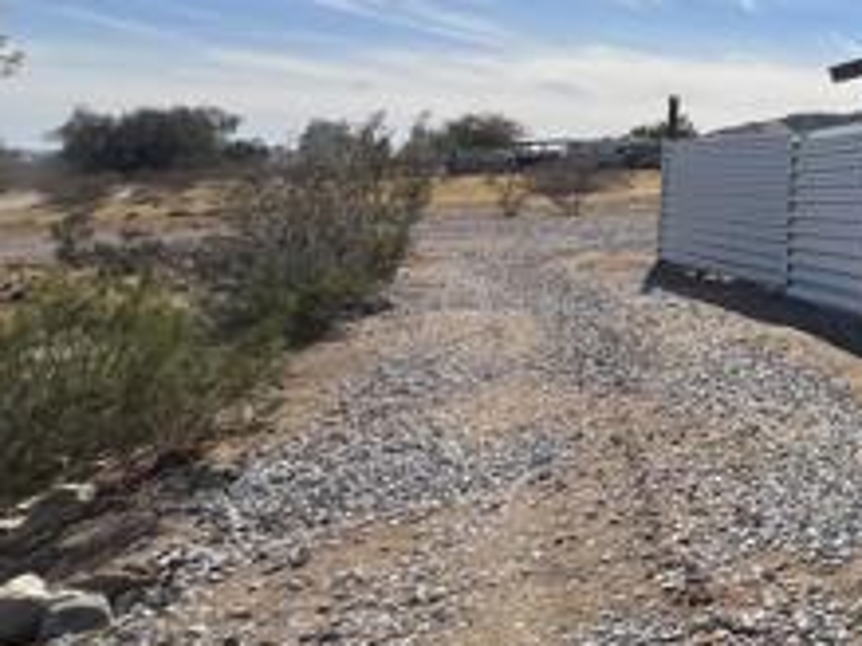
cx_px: 1165
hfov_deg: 33.2
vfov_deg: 35.4
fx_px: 946
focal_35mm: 38
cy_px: 63
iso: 32
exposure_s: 1/2801
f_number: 1.8
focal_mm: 1.57
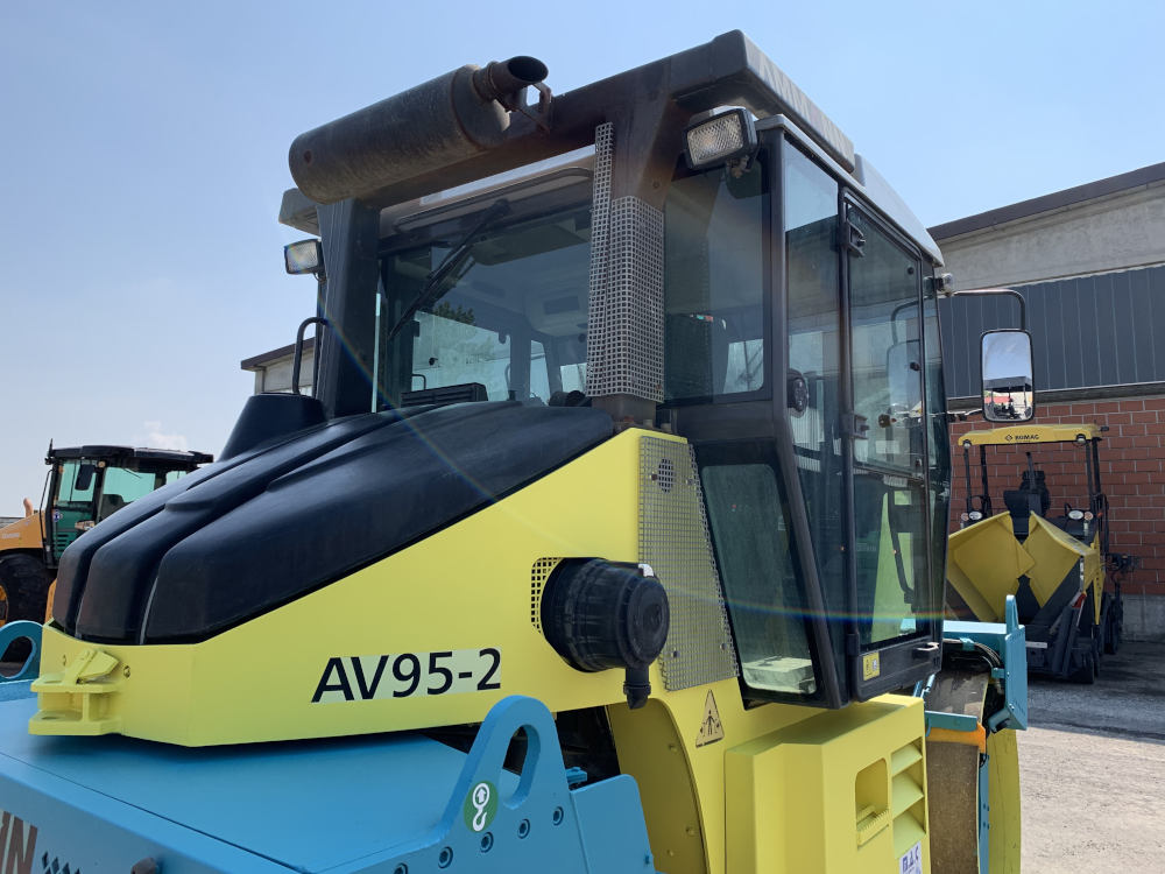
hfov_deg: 67.3
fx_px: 875
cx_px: 582
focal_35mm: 26
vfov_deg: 53.1
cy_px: 437
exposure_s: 1/1689
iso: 25
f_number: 1.8
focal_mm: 4.25
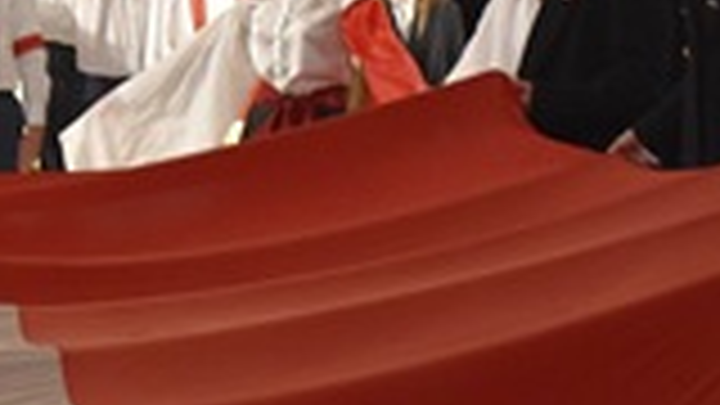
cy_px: 225
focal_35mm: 177
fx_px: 3379
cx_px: -40
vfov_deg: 6.9
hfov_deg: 12.0
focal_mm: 30
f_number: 4
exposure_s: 1/60
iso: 2800
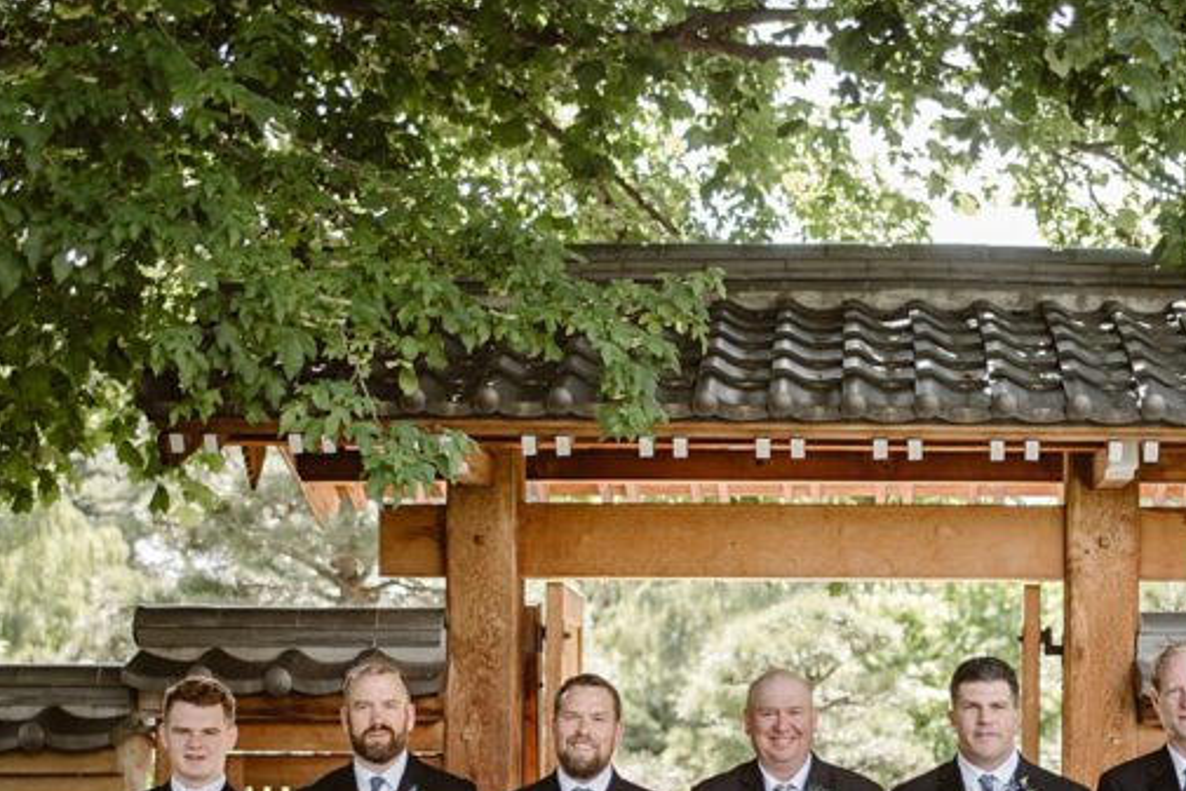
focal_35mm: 71
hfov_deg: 28.2
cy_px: 742
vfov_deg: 18.8
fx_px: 2340
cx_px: 841
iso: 200
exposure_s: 1/640
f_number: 1.8
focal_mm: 35
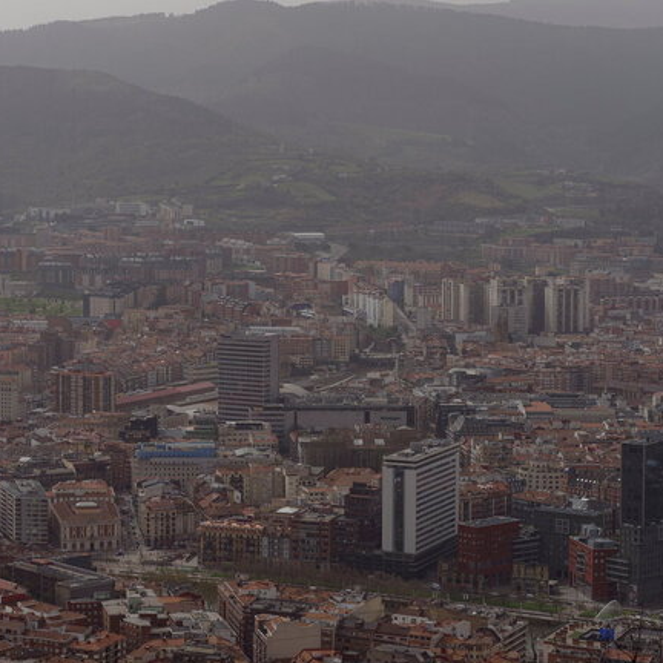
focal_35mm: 90
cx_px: 173
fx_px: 1950
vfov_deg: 19.3
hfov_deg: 19.2
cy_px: 298
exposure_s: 1/500
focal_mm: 63
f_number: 8
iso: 100
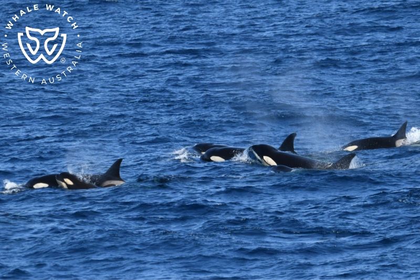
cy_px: 140
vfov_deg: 3.6
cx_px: 210
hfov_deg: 5.4
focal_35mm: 380
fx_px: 4432
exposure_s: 1/8000
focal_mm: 380
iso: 1400
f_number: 6
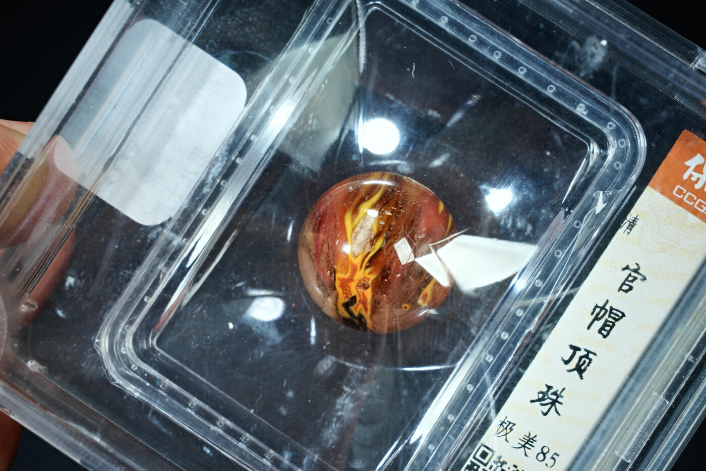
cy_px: 236
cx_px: 353
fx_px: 3079
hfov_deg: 13.1
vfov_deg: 8.7
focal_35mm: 157
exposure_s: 1/160
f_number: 18
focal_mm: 105
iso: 100
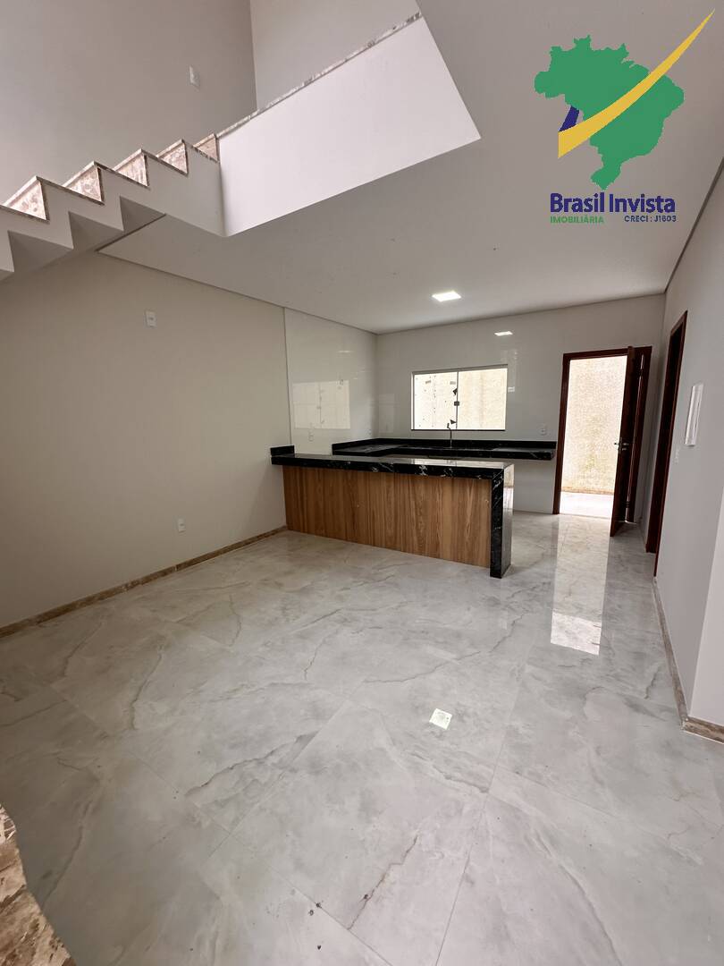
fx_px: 390
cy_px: 483
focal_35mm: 14
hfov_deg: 85.7
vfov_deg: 102.1
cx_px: 362
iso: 80
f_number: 2.2
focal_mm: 2.22
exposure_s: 1/99
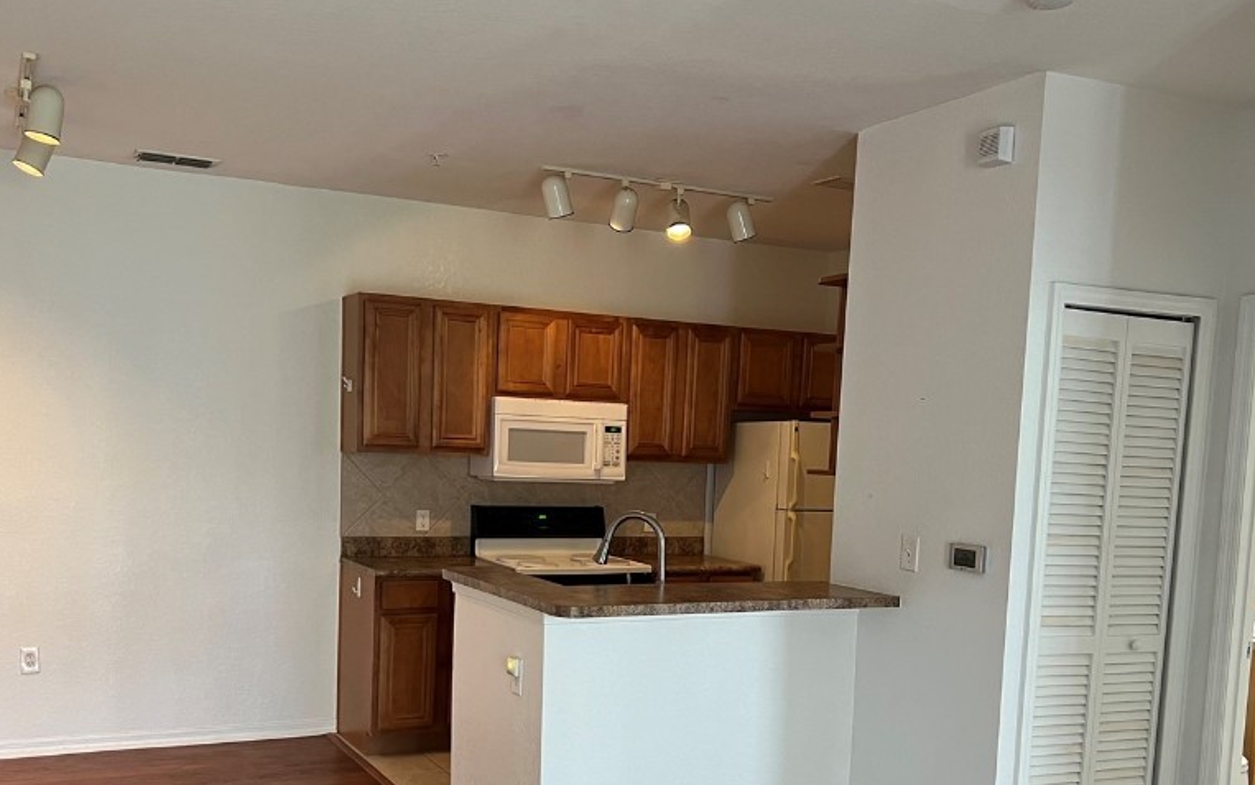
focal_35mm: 37
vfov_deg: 33.9
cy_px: 564
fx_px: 1266
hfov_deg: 52.7
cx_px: 607
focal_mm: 5.7
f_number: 1.5
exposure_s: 1/60
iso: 125
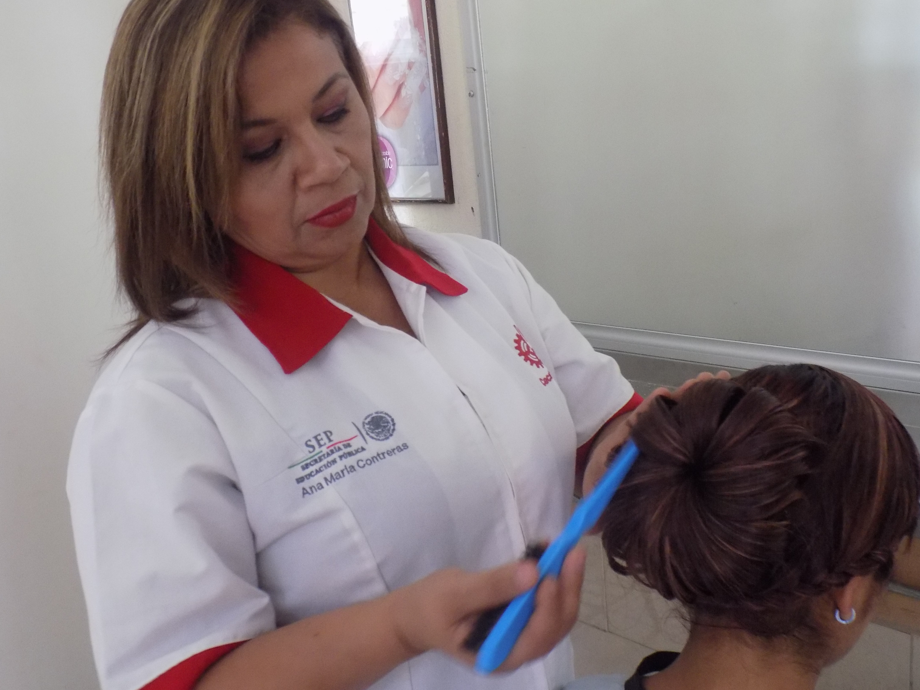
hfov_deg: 50.1
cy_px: 345
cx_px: 460
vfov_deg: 38.7
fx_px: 983
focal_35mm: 37
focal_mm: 6.6
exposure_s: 1/10
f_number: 3.5
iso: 400
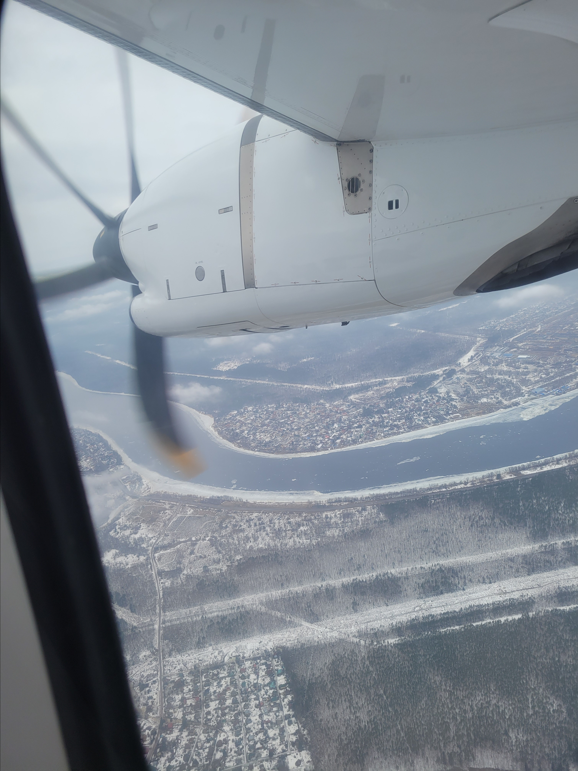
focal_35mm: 26
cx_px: 289
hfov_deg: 53.1
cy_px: 386
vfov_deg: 67.3
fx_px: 579
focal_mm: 5.4
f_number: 1.8
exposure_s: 1/1000
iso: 40
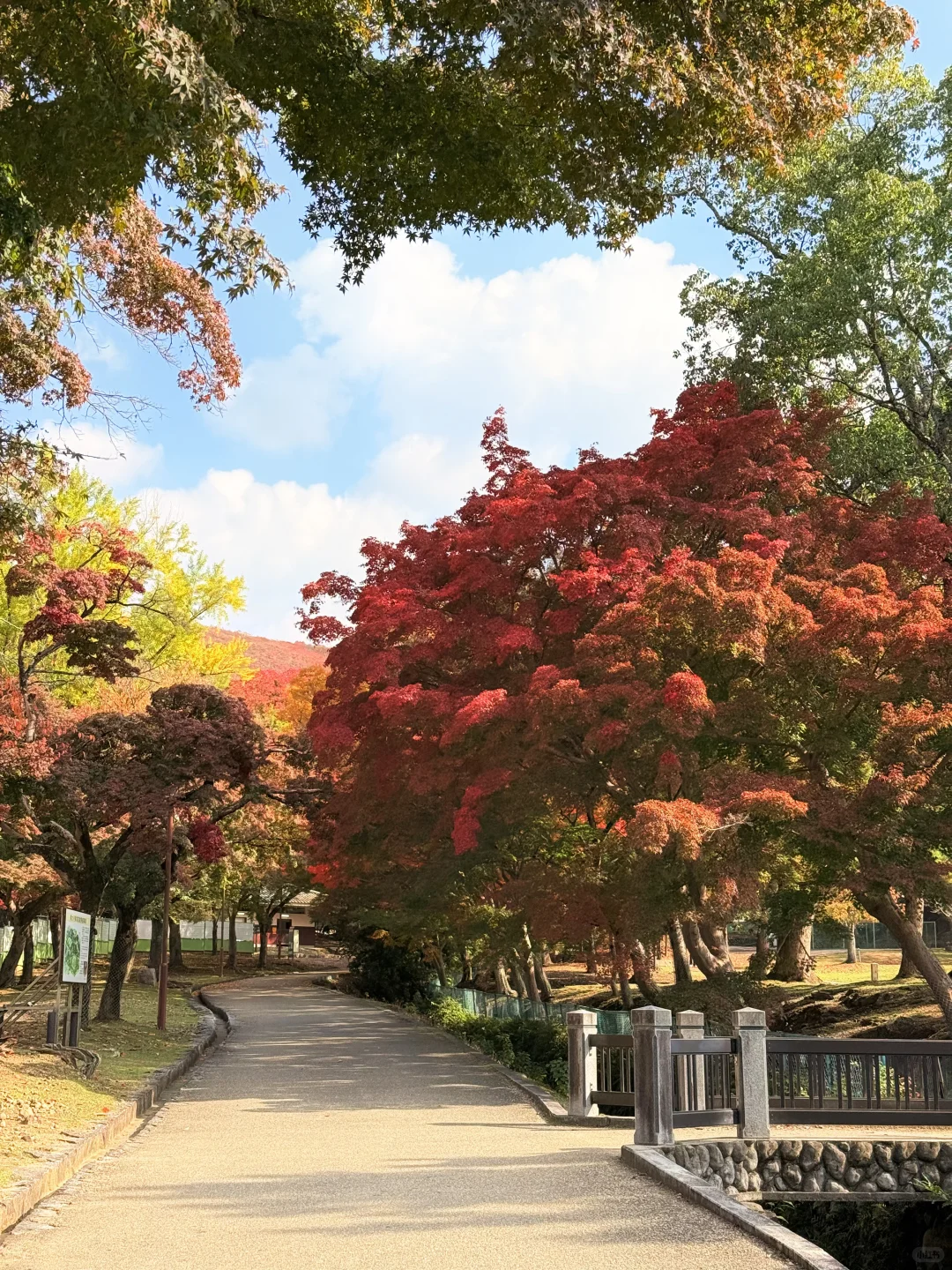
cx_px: 476
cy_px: 635
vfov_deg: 39.7
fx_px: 1760
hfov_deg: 30.3
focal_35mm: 48
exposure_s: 1/3378
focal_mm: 6.76
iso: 64
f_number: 1.78
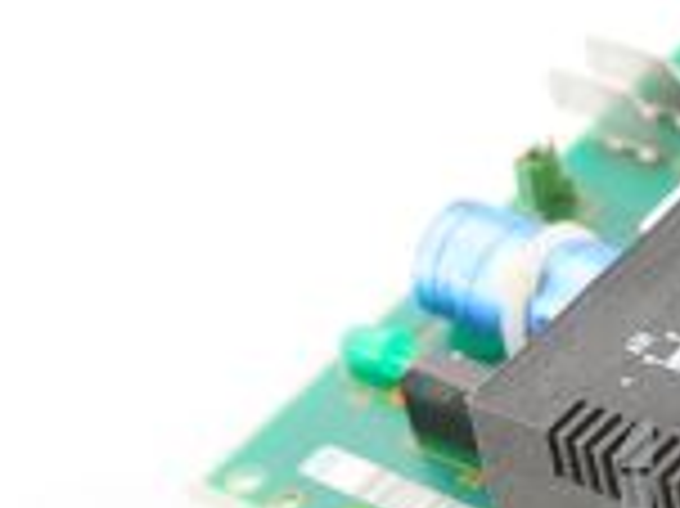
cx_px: 1072
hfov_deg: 10.0
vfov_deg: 7.7
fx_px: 3749
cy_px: 528
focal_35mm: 191
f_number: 11
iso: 1600
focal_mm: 50
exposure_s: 1/125
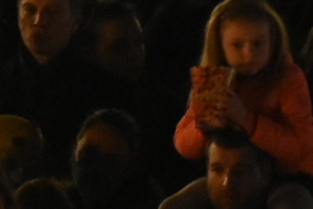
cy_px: 771
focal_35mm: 1695
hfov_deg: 1.2
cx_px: -315
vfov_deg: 0.8
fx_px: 14746
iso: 4000
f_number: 4
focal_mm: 145
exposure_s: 1/40
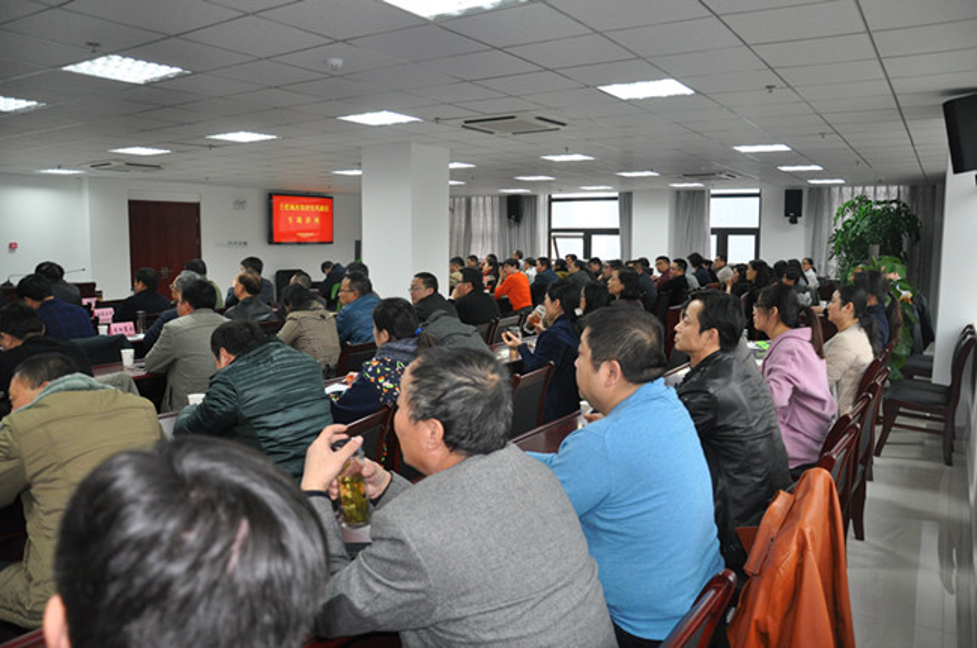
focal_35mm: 27
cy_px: 324
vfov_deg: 47.8
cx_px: 488
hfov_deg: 67.5
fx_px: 731
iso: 800
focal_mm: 18
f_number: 3.5
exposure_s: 1/80
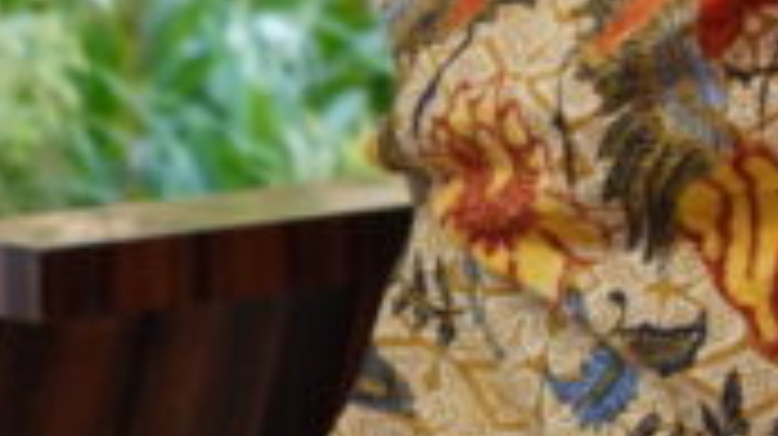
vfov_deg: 4.4
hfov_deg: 7.8
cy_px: -850
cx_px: 1385
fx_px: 5504
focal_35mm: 267
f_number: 4.5
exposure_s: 1/160
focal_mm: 43
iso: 500
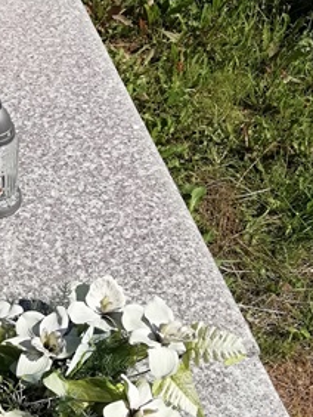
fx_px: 710
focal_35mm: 59
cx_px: 6
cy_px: 179
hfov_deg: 23.9
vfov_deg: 32.6
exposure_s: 1/1618
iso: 50
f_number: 2.2
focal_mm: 3.21
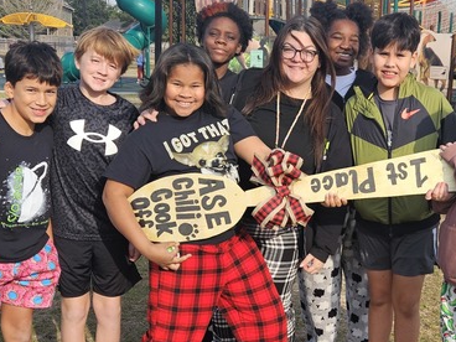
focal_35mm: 64
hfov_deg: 30.2
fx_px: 843
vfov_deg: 22.9
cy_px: 214
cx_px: 281
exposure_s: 1/732
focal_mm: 5.4
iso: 25
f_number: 1.8
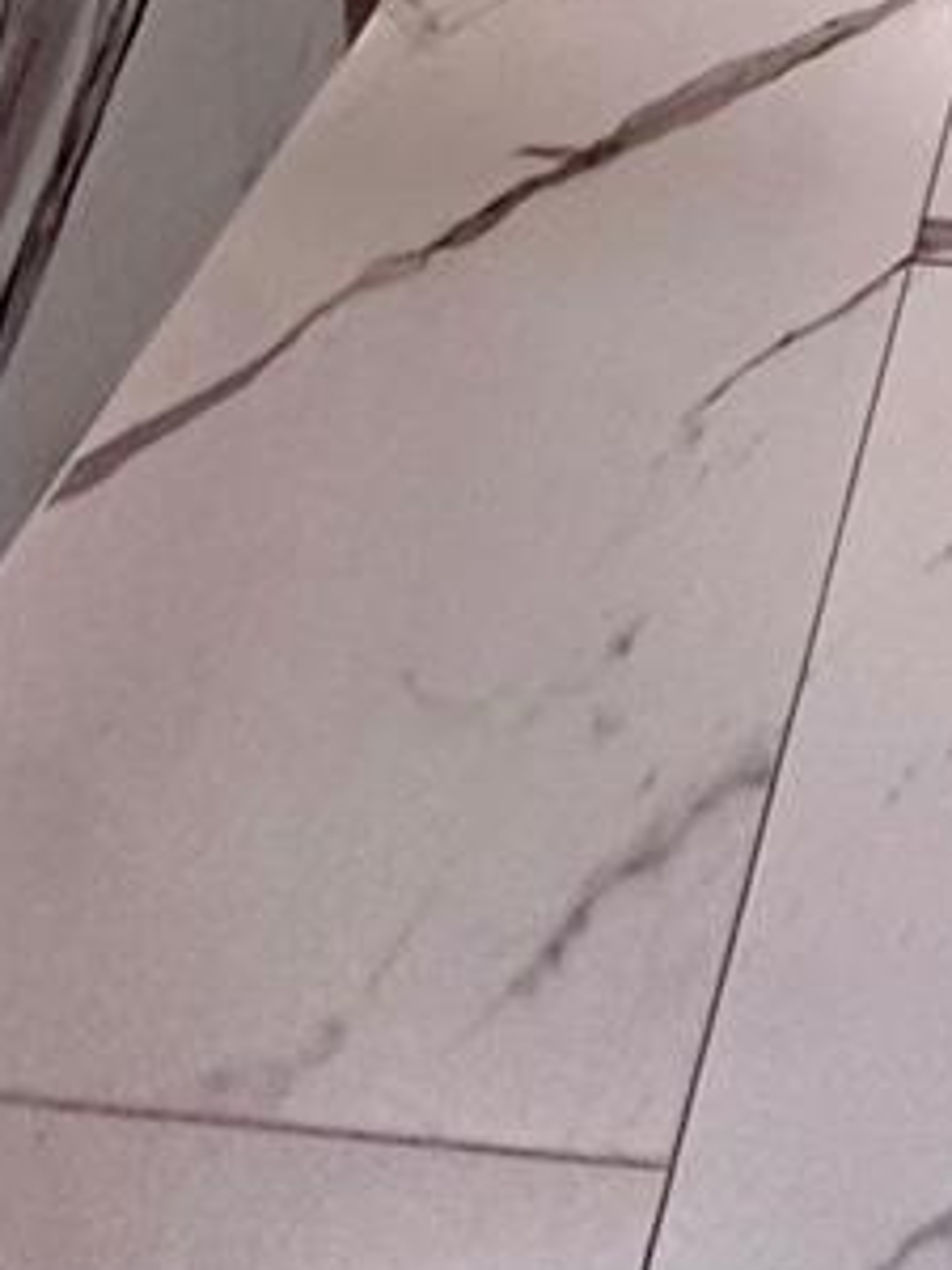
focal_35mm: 56
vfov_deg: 19.8
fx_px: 2053
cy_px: -1215
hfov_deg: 23.3
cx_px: 1219
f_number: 2.2
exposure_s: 1/60
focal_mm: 2.22
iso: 320
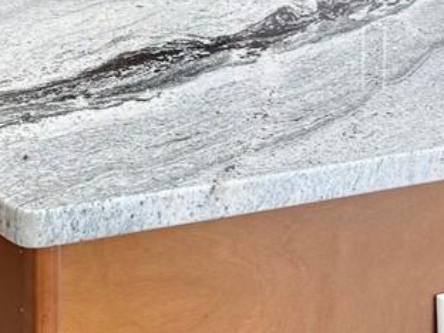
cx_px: -269
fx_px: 1578
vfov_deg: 11.0
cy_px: -336
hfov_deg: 14.6
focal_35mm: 123
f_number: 1.78
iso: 80
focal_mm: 6.76
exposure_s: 1/120
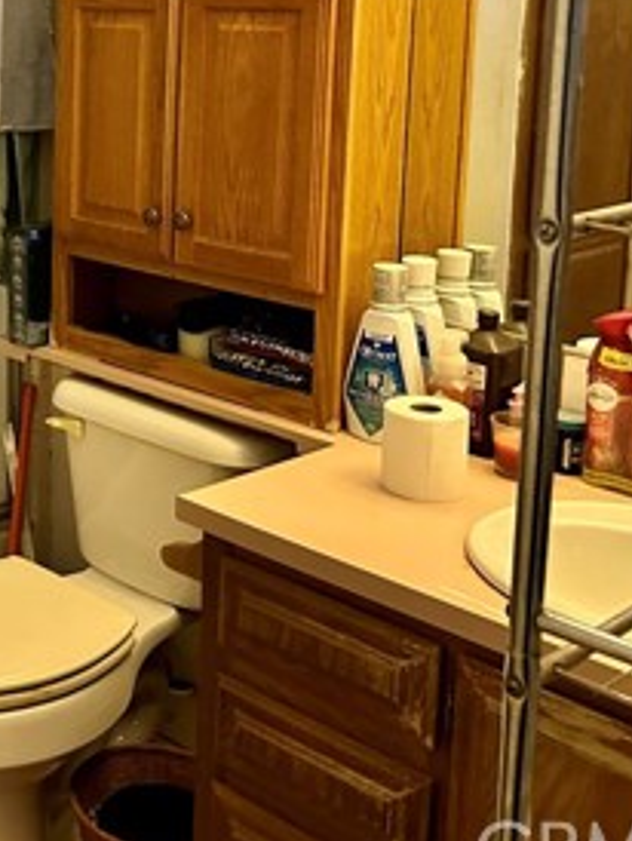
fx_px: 1361
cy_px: 157
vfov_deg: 33.2
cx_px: -175
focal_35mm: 56
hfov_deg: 23.3
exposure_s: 1/40
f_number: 1.78
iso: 640
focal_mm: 6.86
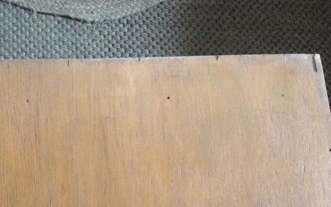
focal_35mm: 67
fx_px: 604
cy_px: 225
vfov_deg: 18.7
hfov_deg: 30.1
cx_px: 82
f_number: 2.4
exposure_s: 1/17
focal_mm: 3.3
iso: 320
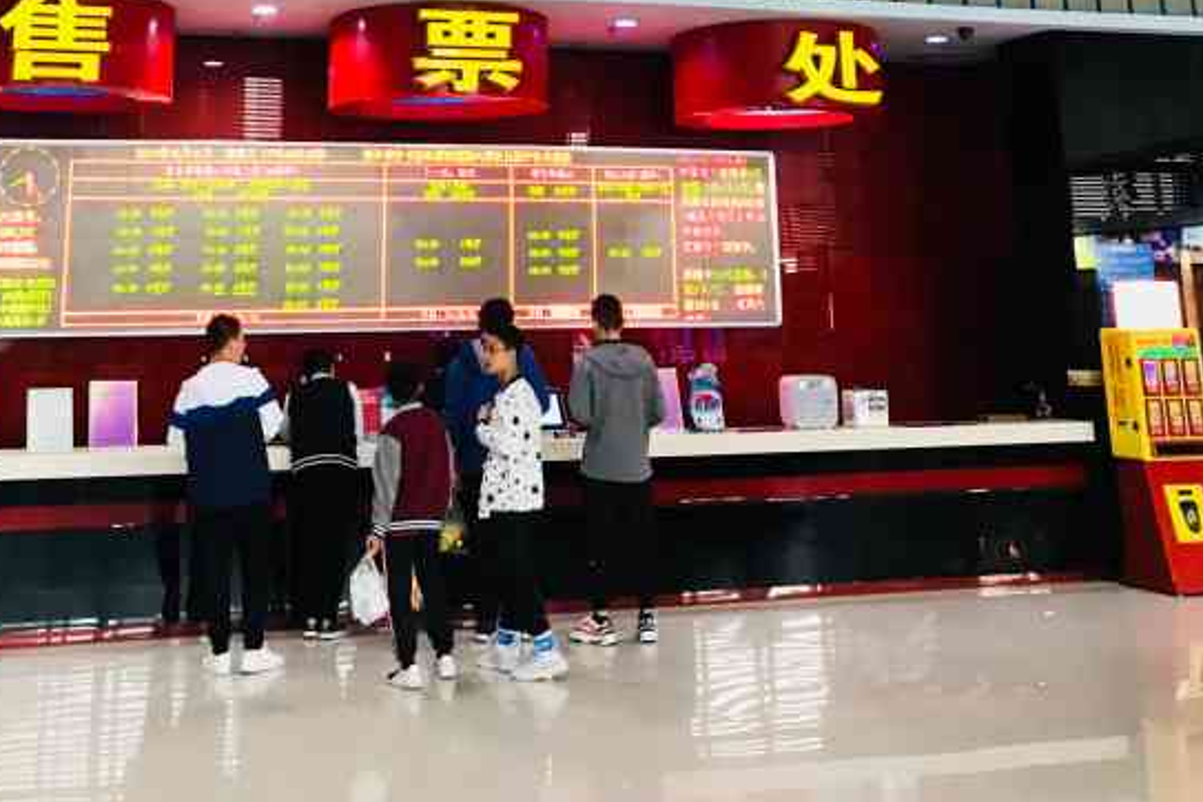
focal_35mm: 50
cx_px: 494
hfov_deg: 39.5
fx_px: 1671
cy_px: -163
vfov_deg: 24.4
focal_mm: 3.99
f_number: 1.8
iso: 80
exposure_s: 1/16
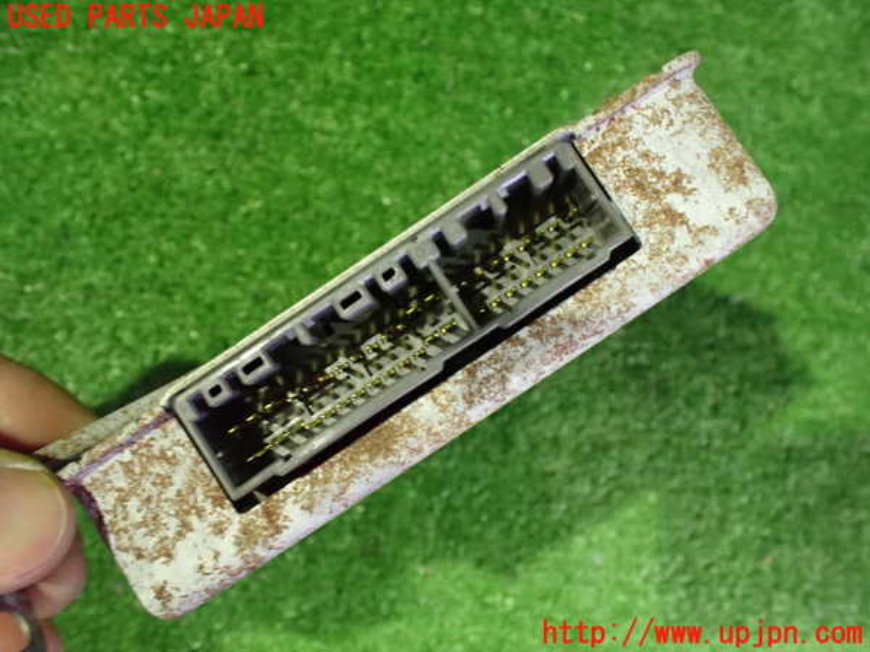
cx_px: 435
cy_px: 326
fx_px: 754
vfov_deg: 46.8
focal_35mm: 30
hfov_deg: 60.0
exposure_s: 1/30
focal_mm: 5.4
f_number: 2.3
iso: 1250
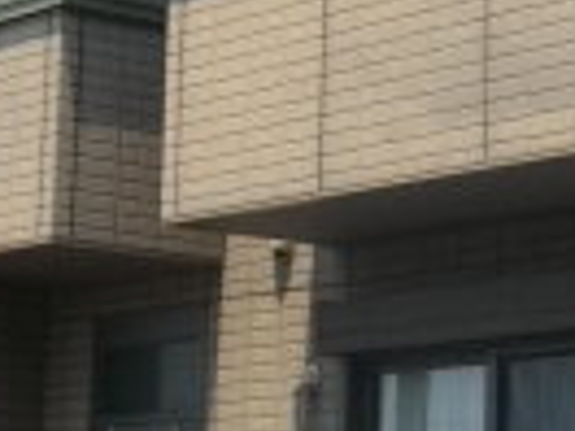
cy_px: 131
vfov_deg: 9.9
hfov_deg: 13.1
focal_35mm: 150
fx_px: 2492
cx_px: 497
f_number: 8.8
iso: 100
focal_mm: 5.7
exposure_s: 1/160
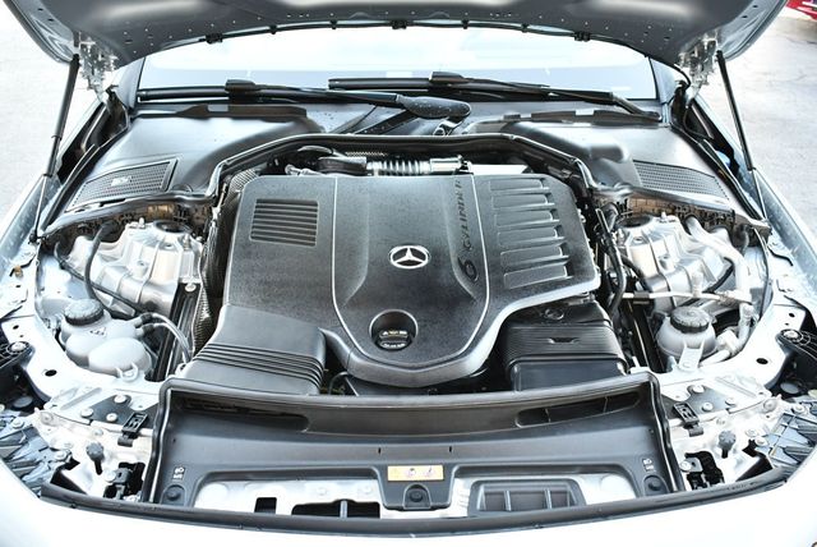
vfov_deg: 33.5
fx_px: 909
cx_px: 408
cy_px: 274
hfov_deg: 48.4
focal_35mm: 40
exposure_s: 1/125
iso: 800
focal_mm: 20
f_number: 3.5
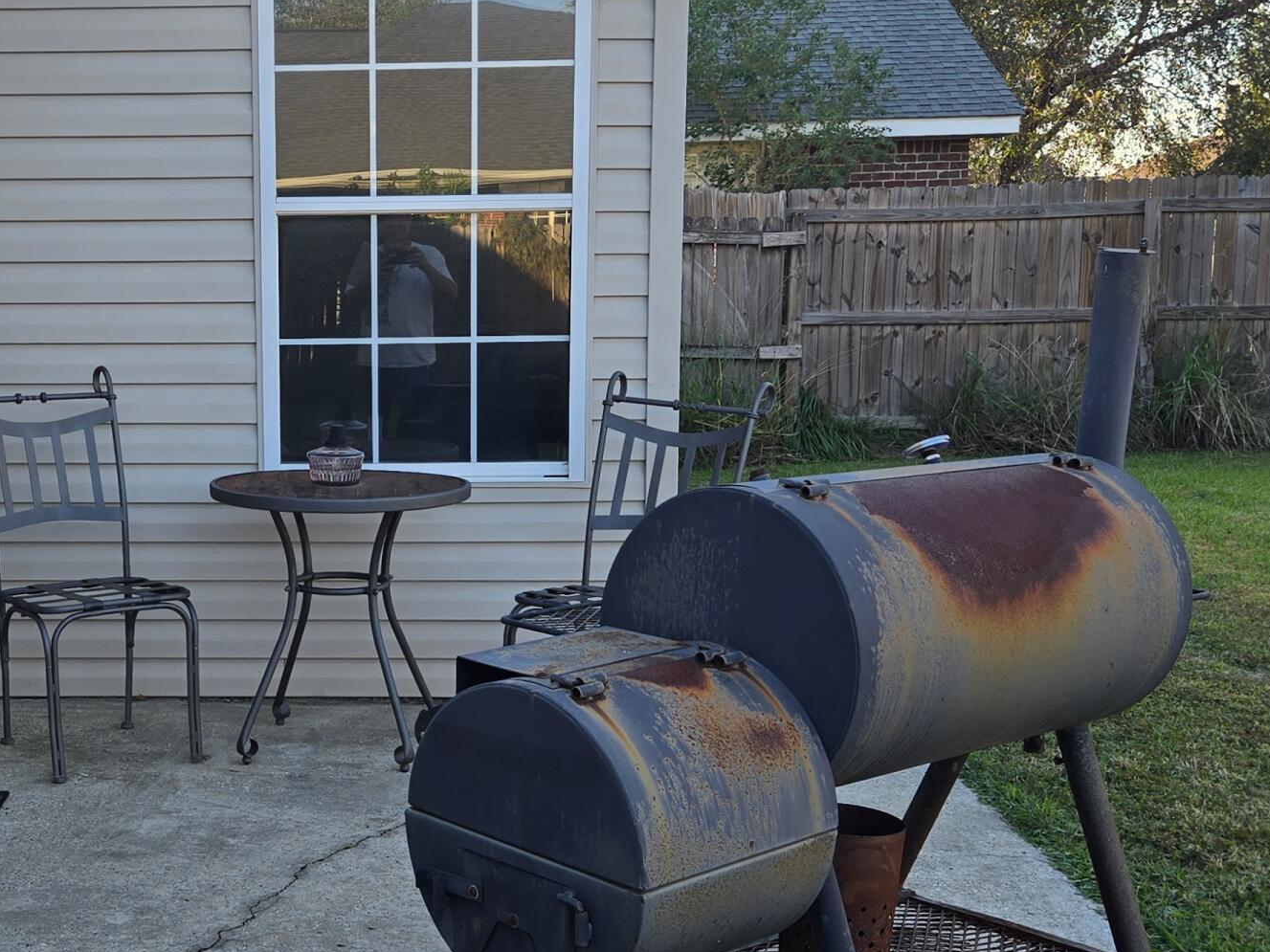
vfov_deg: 28.0
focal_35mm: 52
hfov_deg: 36.0
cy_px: 517
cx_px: 316
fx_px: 1908
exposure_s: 1/475
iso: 25
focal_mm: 5.4
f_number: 1.8
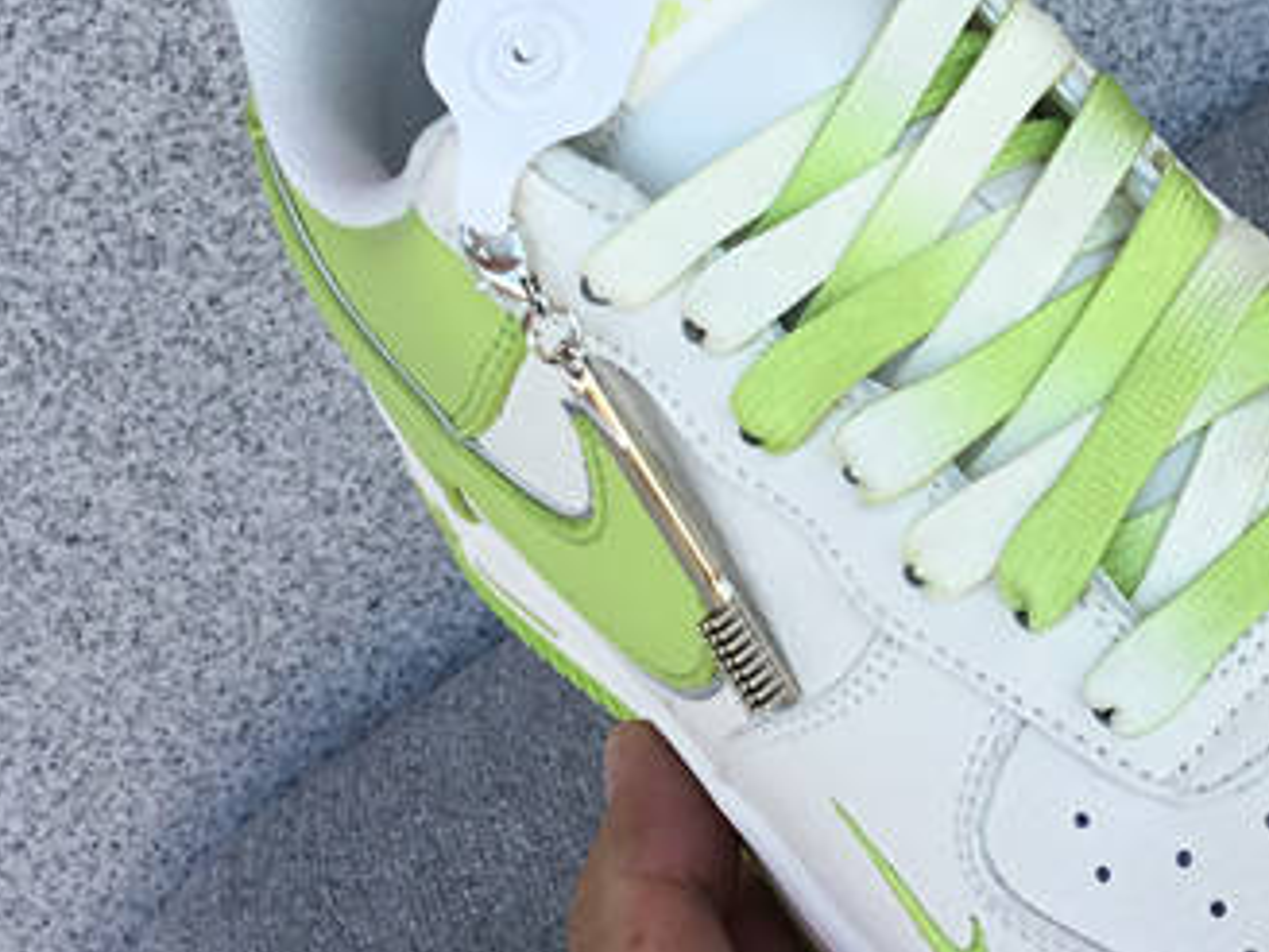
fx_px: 3116
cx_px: 1060
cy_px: 308
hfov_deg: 22.6
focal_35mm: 85
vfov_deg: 17.3
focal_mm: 3.3
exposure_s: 1/298
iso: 25
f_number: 2.4
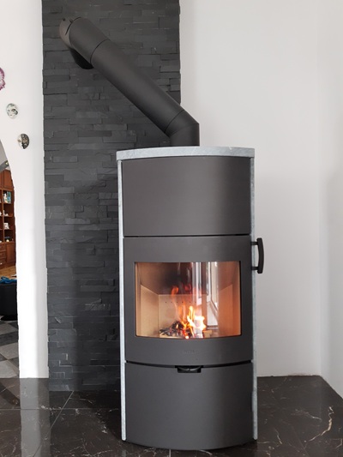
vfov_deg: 67.3
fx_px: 343
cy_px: 228
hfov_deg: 53.1
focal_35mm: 26
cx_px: 172
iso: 100
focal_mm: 4.75
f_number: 1.7
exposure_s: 1/50
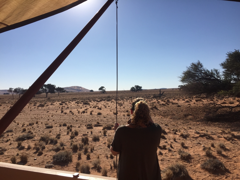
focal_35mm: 29
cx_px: 120
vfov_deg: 48.2
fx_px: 201
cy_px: 90
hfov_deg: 61.7
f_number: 2.2
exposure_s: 1/4405
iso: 32
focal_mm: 4.15
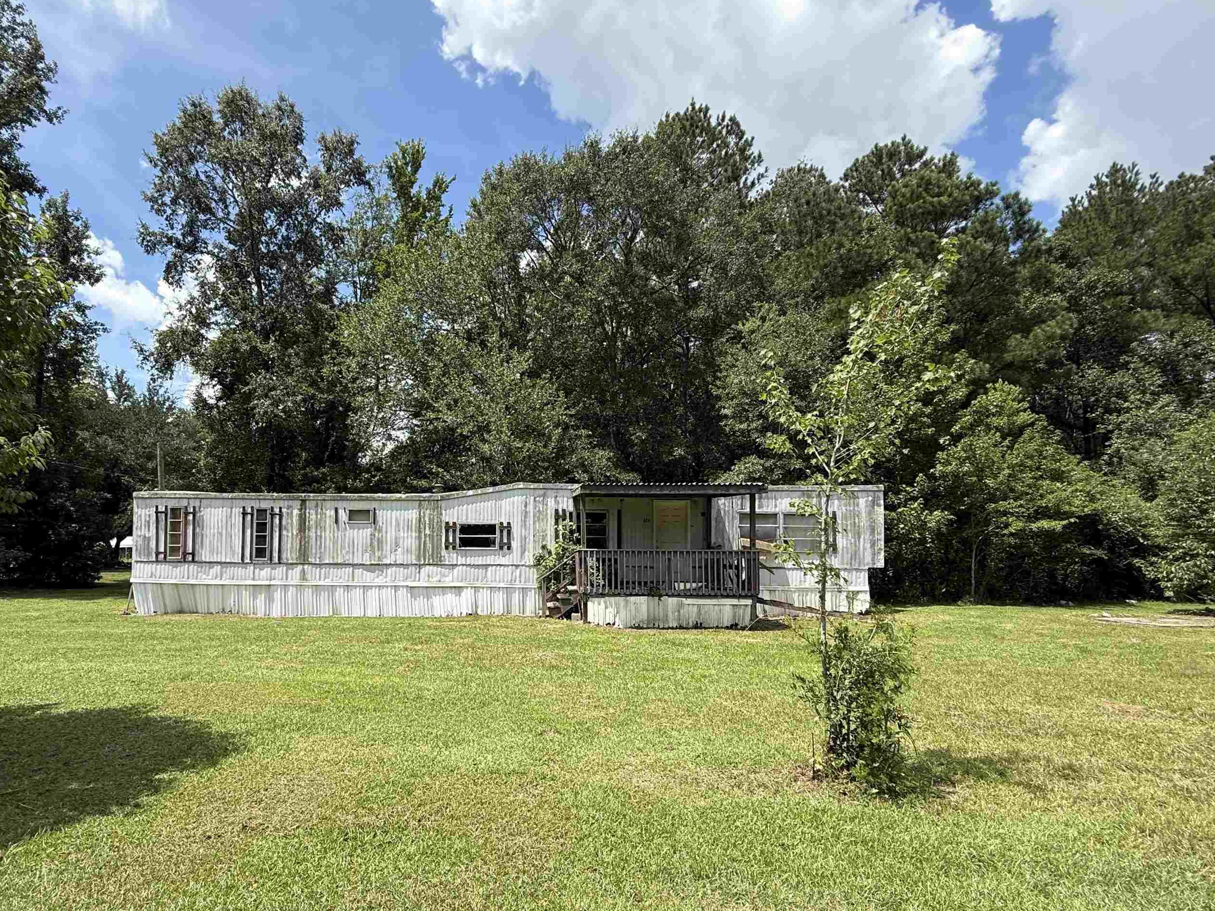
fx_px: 597
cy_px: 521
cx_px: 527
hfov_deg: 90.5
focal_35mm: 17
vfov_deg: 74.3
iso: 50
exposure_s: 1/1087
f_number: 2.2
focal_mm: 2.22
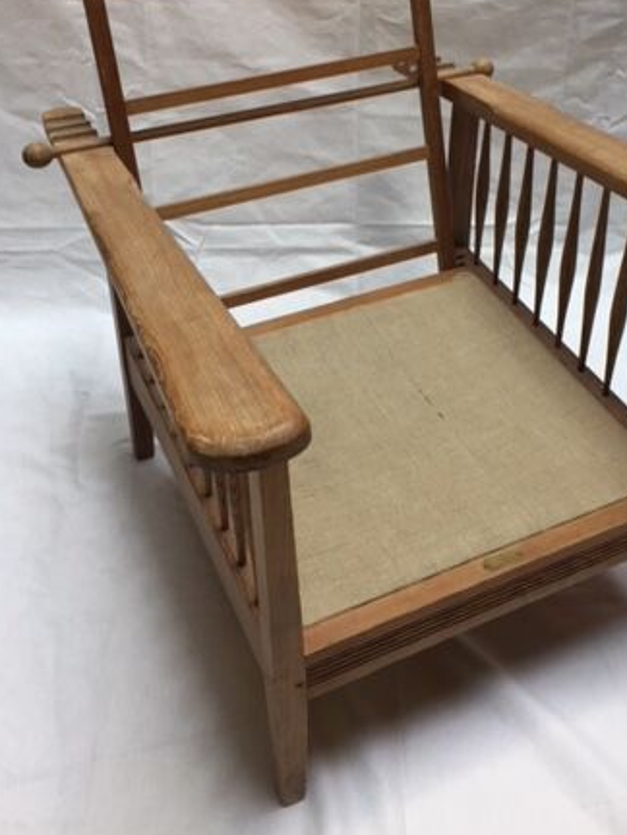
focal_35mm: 43
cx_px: 391
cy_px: 267
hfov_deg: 33.4
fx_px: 1038
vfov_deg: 43.1
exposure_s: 1/50
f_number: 2.2
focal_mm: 4.15
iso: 40
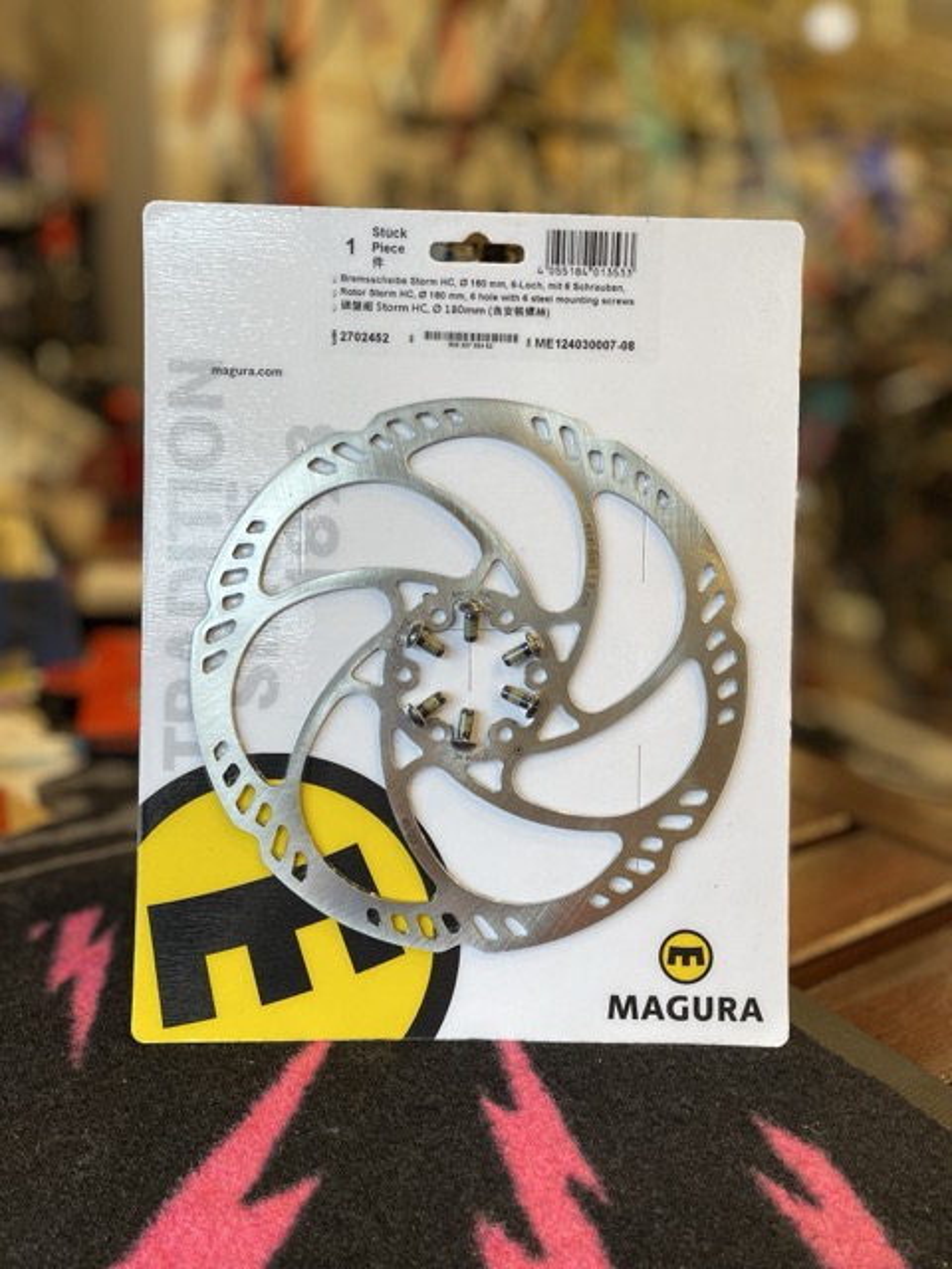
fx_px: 953
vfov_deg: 67.3
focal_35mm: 26
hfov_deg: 53.1
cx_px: 476
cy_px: 634
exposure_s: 1/120
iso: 80
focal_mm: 4.2
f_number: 1.6
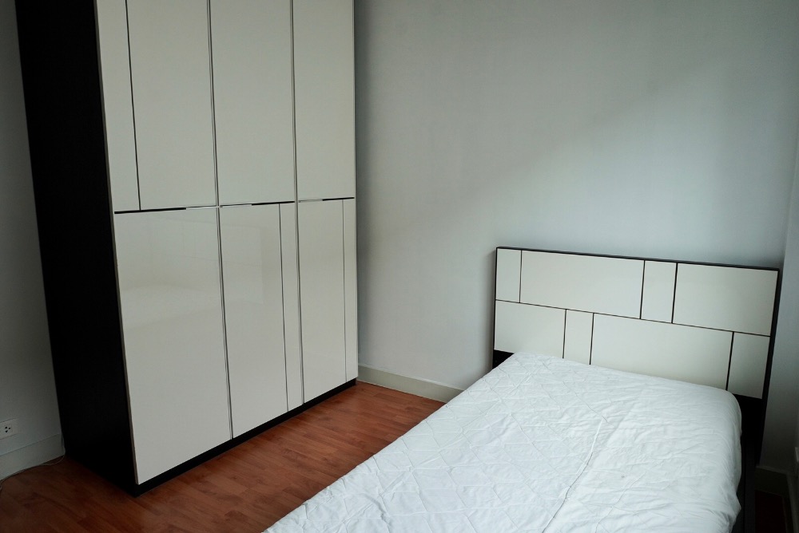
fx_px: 533
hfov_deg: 73.7
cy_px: 266
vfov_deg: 53.2
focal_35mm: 24
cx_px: 400
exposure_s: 1/60
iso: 500
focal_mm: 16
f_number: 11
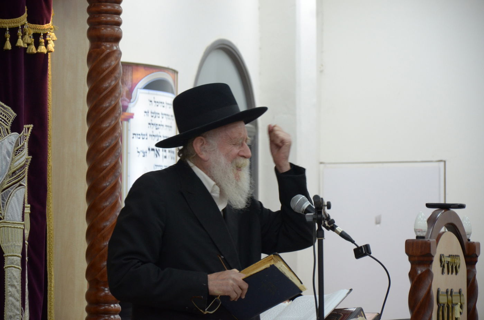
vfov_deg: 8.7
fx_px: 2113
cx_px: 242
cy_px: 160
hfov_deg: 13.1
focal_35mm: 158
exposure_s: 1/60
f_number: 5.6
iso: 1000
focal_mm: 105
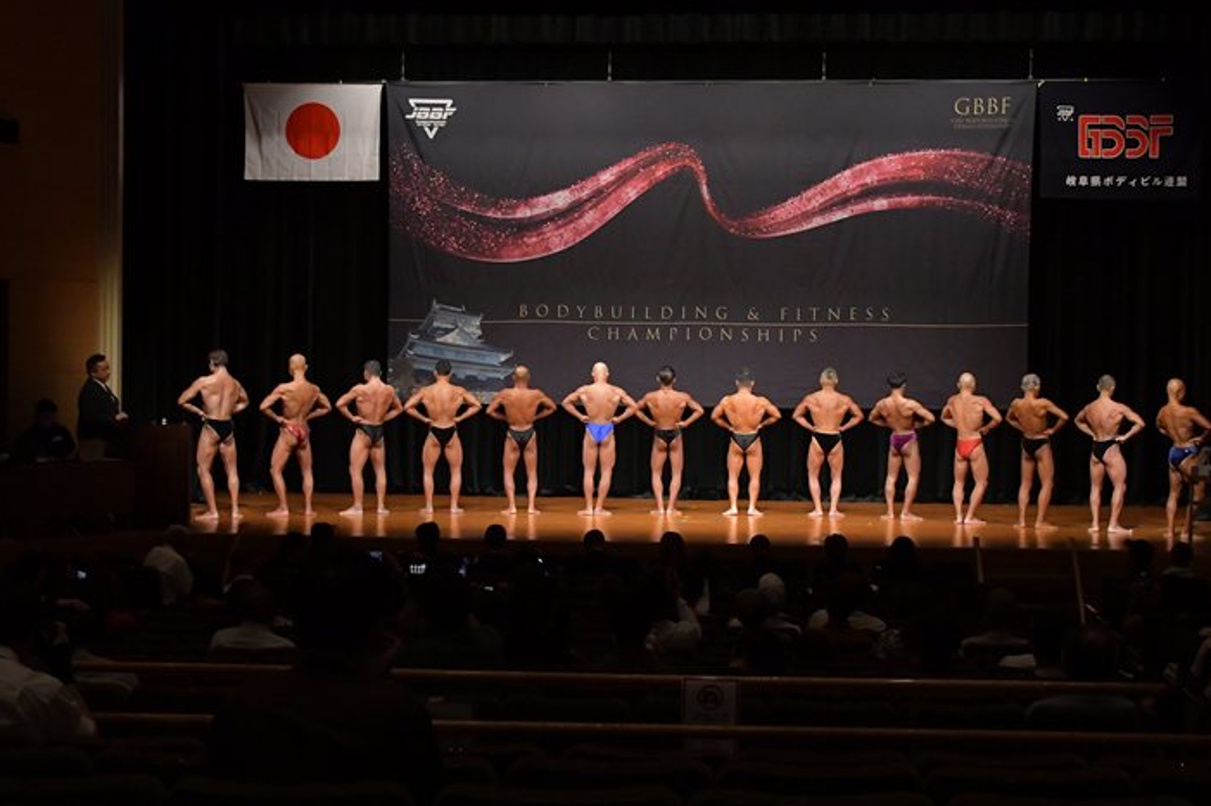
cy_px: 390
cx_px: 652
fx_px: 2119
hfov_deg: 31.9
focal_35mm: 63
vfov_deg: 21.6
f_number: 5.6
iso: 5000
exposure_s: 1/400
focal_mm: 38
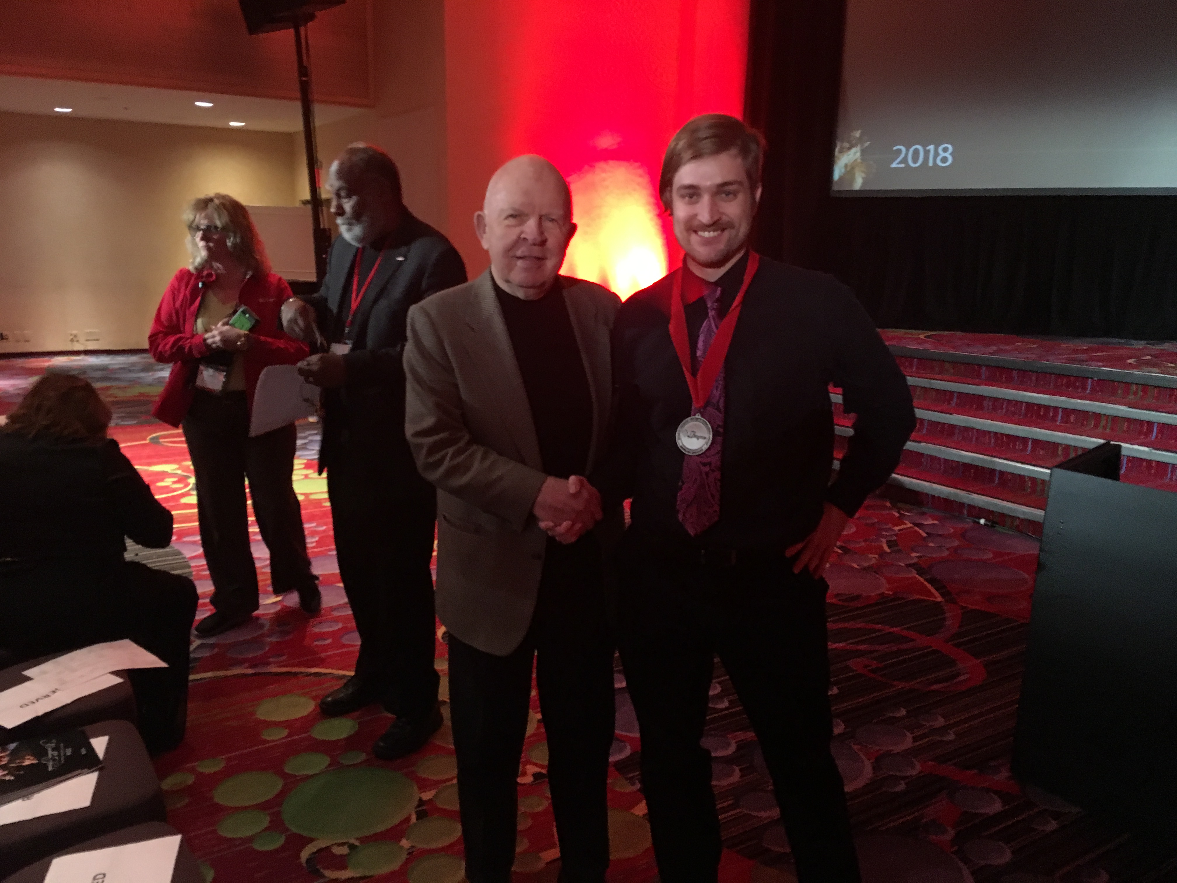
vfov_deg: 48.2
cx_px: 588
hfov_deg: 61.7
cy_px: 442
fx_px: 986
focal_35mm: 29
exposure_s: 1/15
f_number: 2.2
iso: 250
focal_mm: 4.15
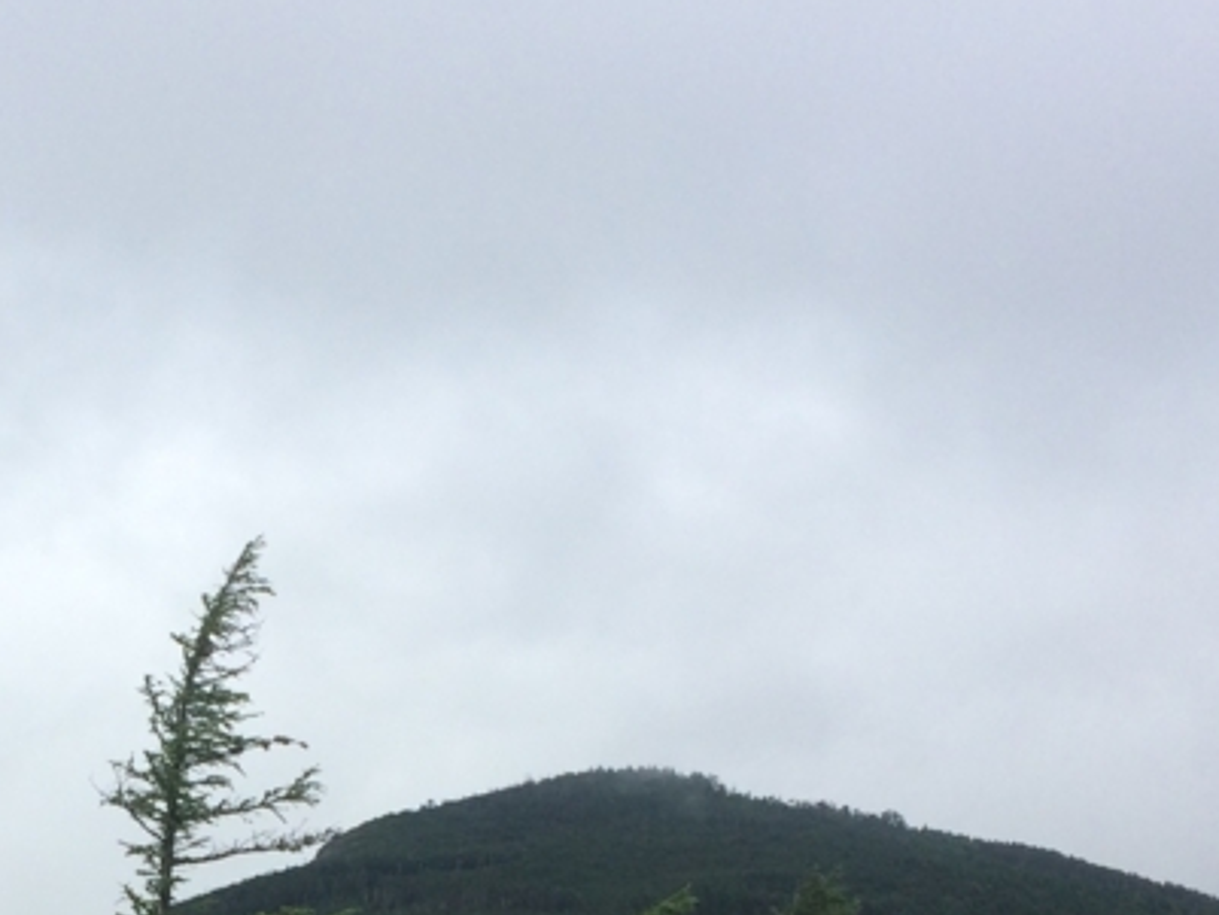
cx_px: 109
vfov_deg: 19.0
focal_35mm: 74
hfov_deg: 25.5
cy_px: 1052
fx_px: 2607
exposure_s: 1/1786
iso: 32
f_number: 2.2
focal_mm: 4.15
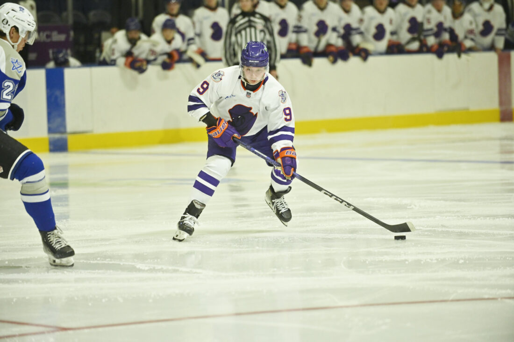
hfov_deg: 12.8
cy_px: 171
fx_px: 2283
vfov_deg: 8.6
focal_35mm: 160
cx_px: 257
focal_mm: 160
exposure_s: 1/1600
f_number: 2.8
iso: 1100
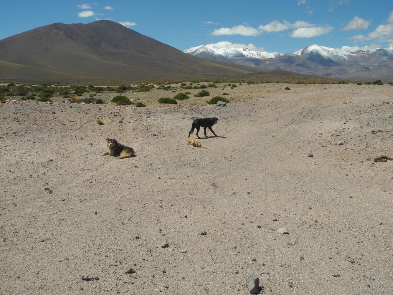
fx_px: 465
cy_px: 148
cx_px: 196
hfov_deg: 45.8
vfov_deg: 35.1
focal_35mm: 41
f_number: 5
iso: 100
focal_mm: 8.8
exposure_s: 1/800
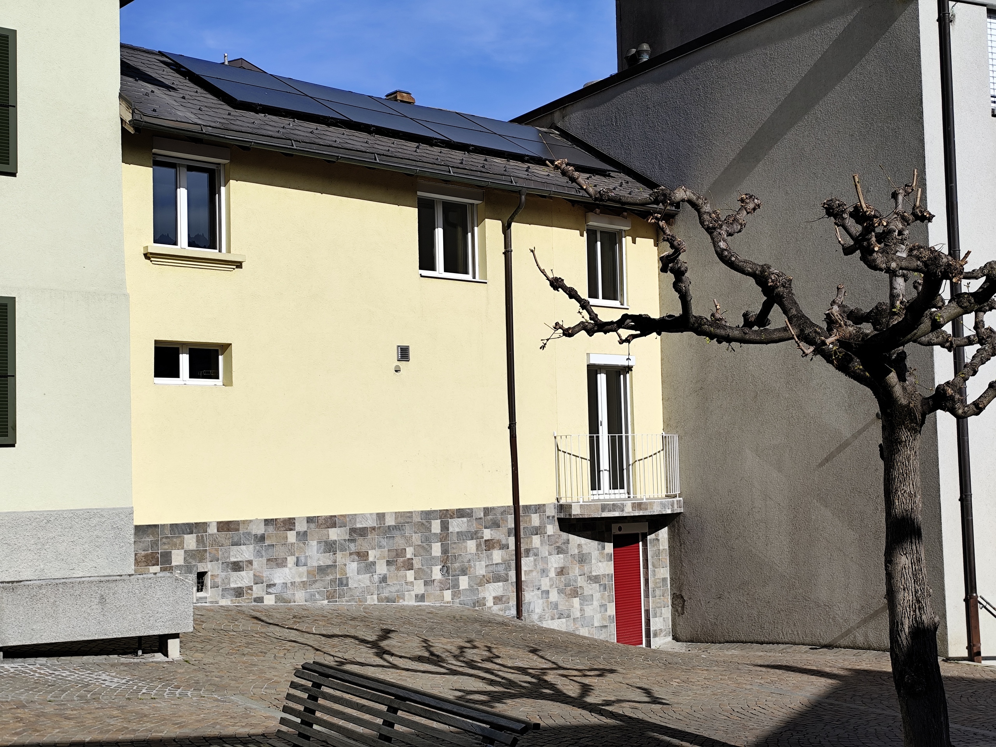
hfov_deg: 41.2
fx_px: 1324
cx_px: 498
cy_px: 374
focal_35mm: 46
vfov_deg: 31.5
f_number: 1.65
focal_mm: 6.14
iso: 50
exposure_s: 1/1748
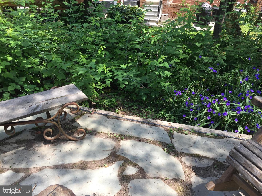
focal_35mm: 29
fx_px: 219
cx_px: 131
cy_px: 98
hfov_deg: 61.7
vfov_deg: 48.2
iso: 32
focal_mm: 4.15
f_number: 2.2
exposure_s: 1/520
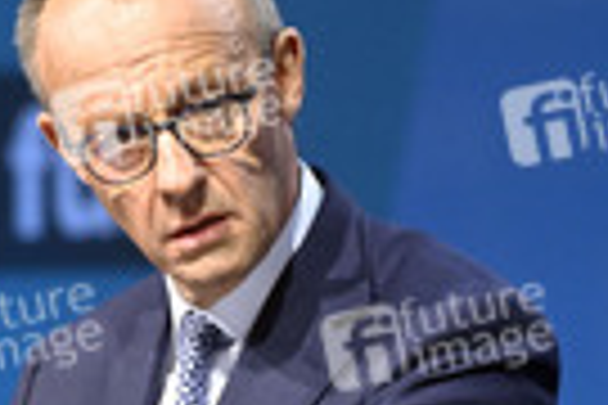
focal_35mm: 1538
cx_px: 47
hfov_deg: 1.3
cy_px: 450
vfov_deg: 0.9
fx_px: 25973
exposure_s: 1/500
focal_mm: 460
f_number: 5.6
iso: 8000
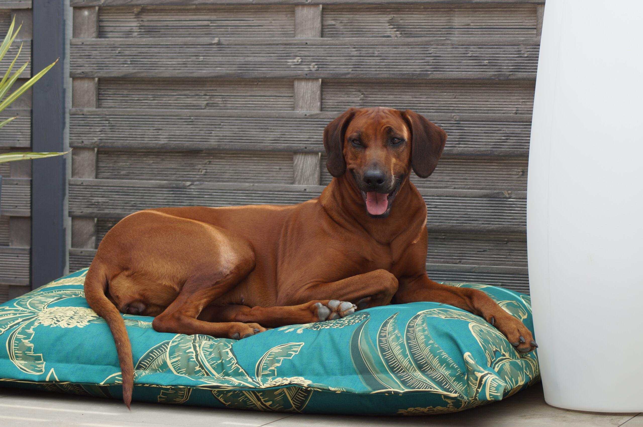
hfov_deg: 19.5
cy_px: 214
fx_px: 1873
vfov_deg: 13.0
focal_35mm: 105
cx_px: 322
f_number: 5
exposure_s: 1/200
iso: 100
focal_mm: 70
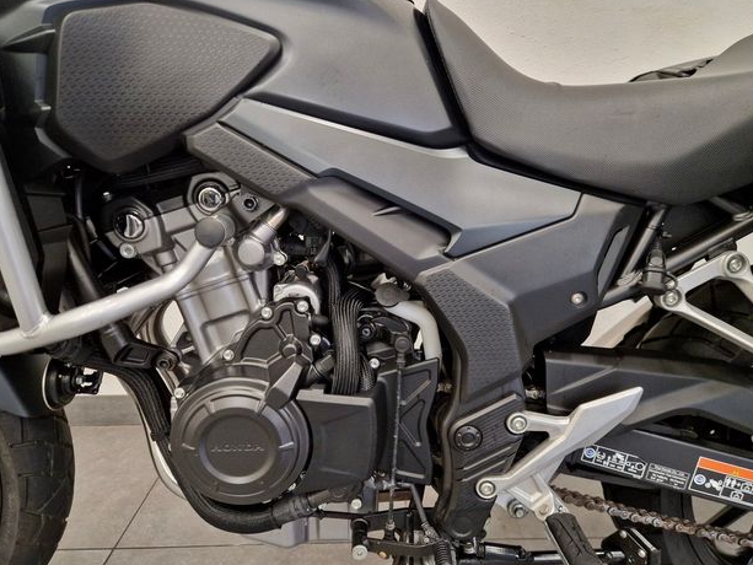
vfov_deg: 56.8
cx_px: 387
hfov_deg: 71.6
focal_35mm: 24
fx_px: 522
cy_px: 281
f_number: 1.8
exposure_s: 1/50
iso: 640
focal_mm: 5.4
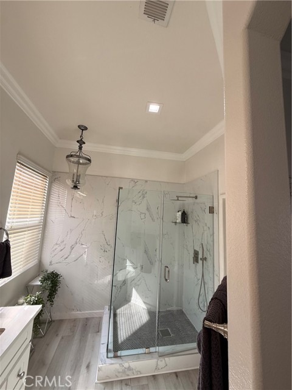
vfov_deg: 102.1
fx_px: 157
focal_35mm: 14
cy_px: 195
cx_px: 146
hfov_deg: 85.7
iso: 50
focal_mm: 2.22
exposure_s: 1/120
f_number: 2.2
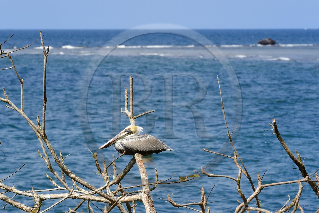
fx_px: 1772
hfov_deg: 10.3
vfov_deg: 6.9
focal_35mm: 200
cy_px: 106
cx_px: 160
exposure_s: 1/250
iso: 200
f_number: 13
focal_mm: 200
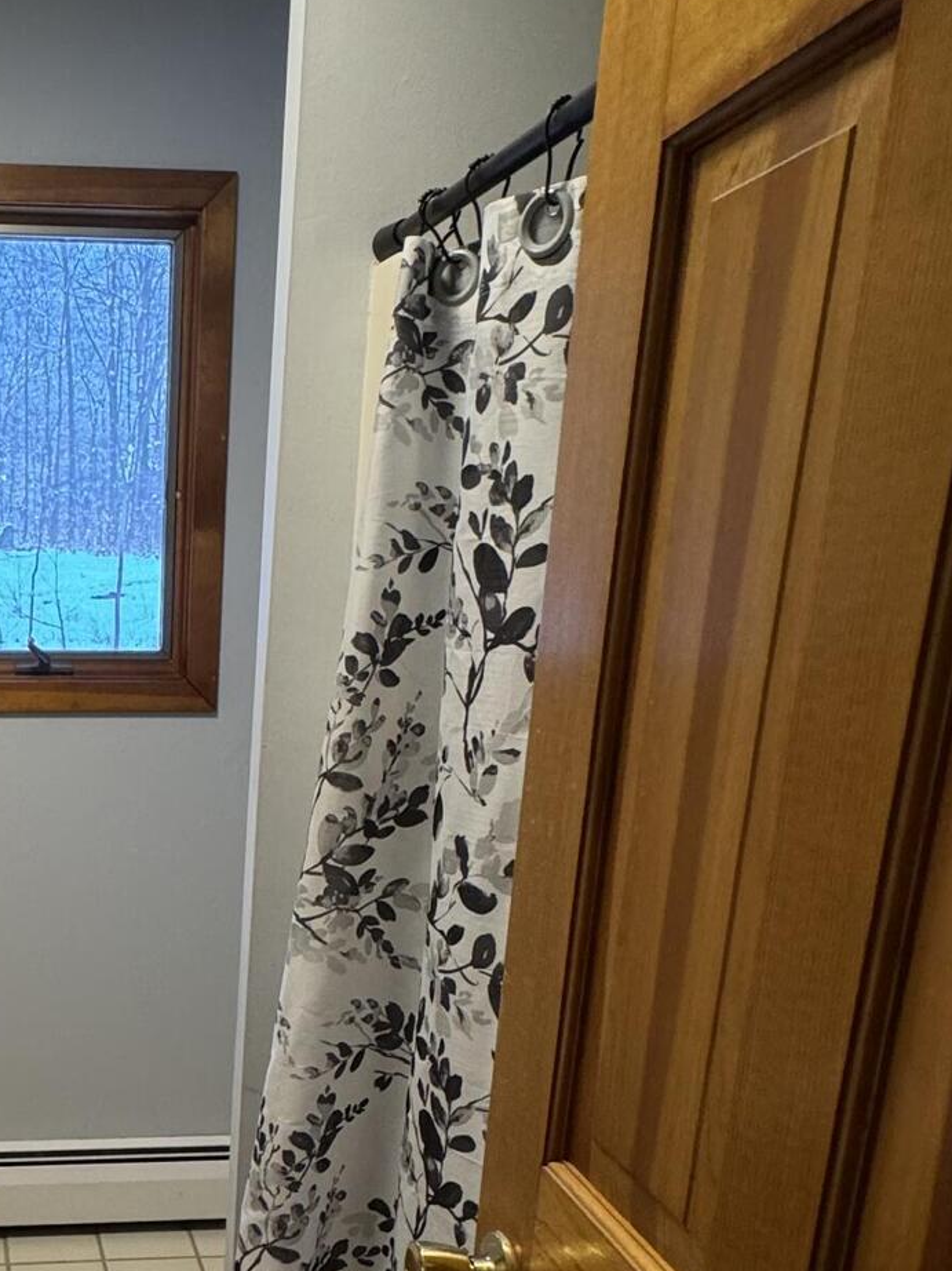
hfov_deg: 37.3
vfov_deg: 51.0
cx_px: 50
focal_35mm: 35
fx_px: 1284
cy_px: 907
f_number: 2.2
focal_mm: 2.22
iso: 200
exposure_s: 1/60
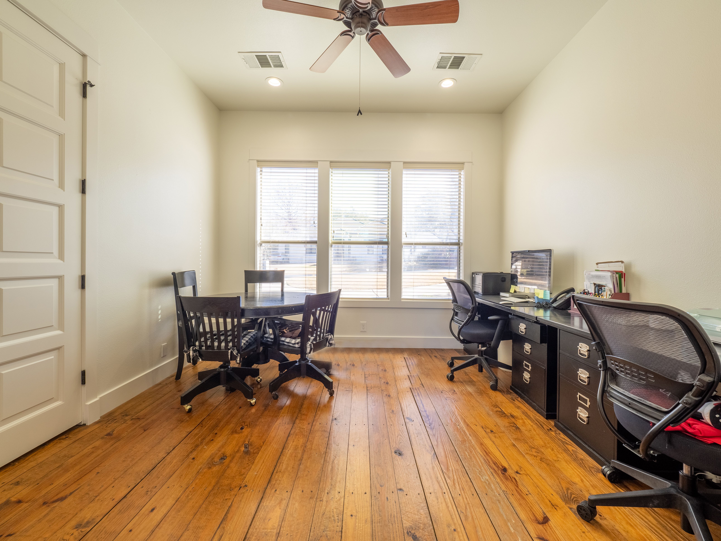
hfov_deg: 102.1
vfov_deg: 85.7
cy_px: 270
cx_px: 360
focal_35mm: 14
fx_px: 292
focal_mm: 7
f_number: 5.6
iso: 200
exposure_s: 1/160
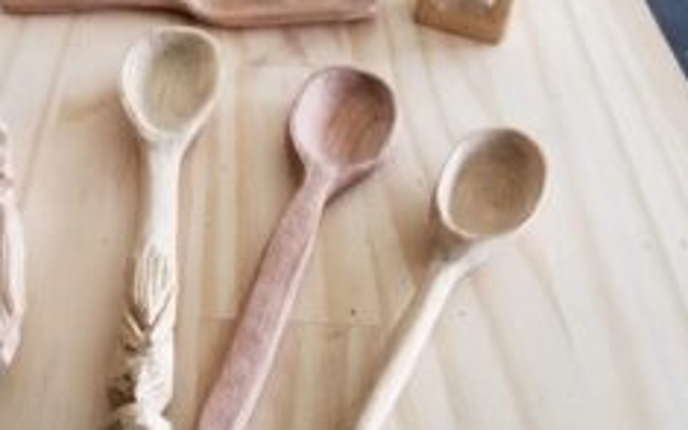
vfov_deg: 27.1
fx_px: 881
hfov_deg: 41.6
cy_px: 111
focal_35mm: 47
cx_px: 187
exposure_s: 1/30
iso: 160
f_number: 1.7
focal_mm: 4.3
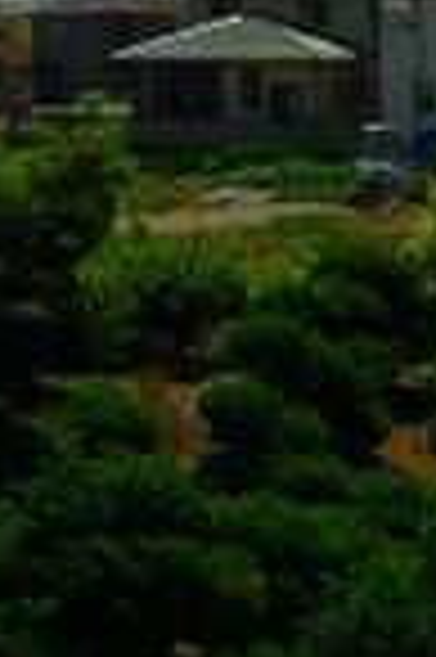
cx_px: -337
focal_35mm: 120
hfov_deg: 10.7
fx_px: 2185
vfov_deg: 16.5
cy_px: -92
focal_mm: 5.1
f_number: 6.3
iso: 100
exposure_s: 1/1000
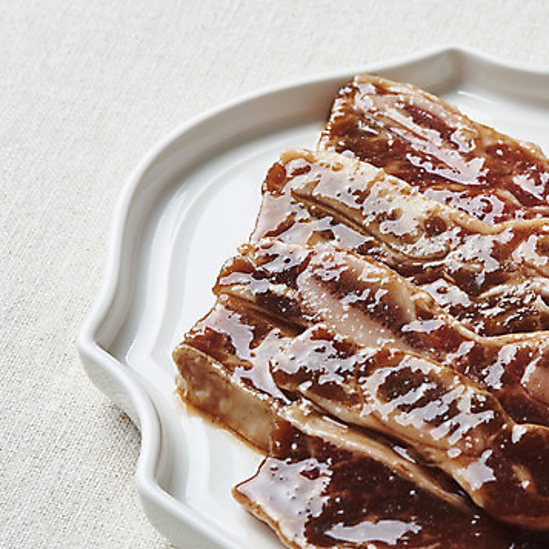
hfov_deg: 11.6
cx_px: 390
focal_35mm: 150
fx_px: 2691
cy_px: 291
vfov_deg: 11.6
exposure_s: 1/125
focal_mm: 105
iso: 100
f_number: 20
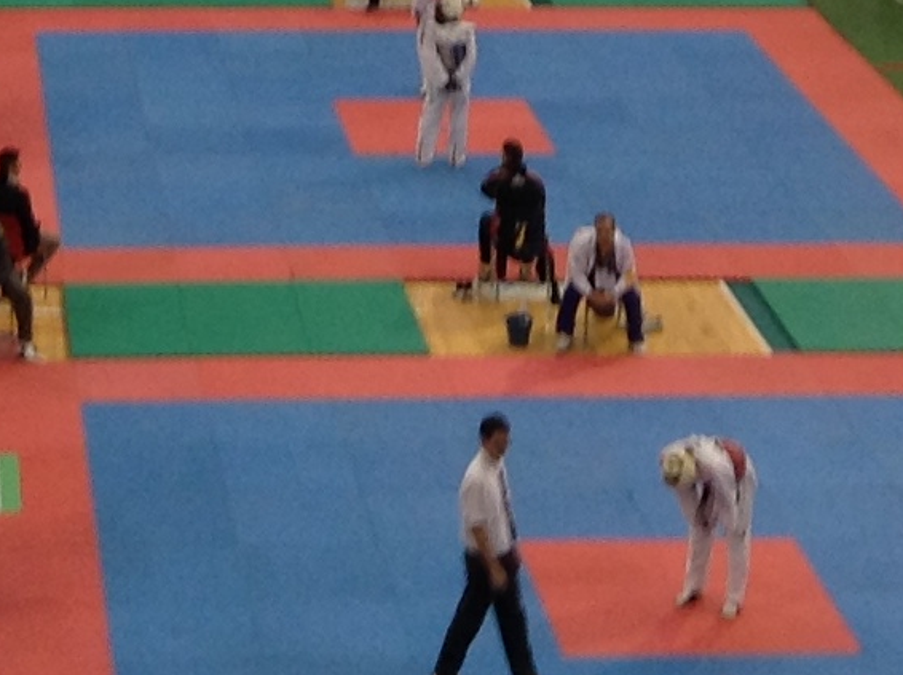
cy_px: -562
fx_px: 3934
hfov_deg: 13.0
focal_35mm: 151
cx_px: 183
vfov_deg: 9.3
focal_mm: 3.3
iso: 40
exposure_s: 1/24
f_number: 2.4
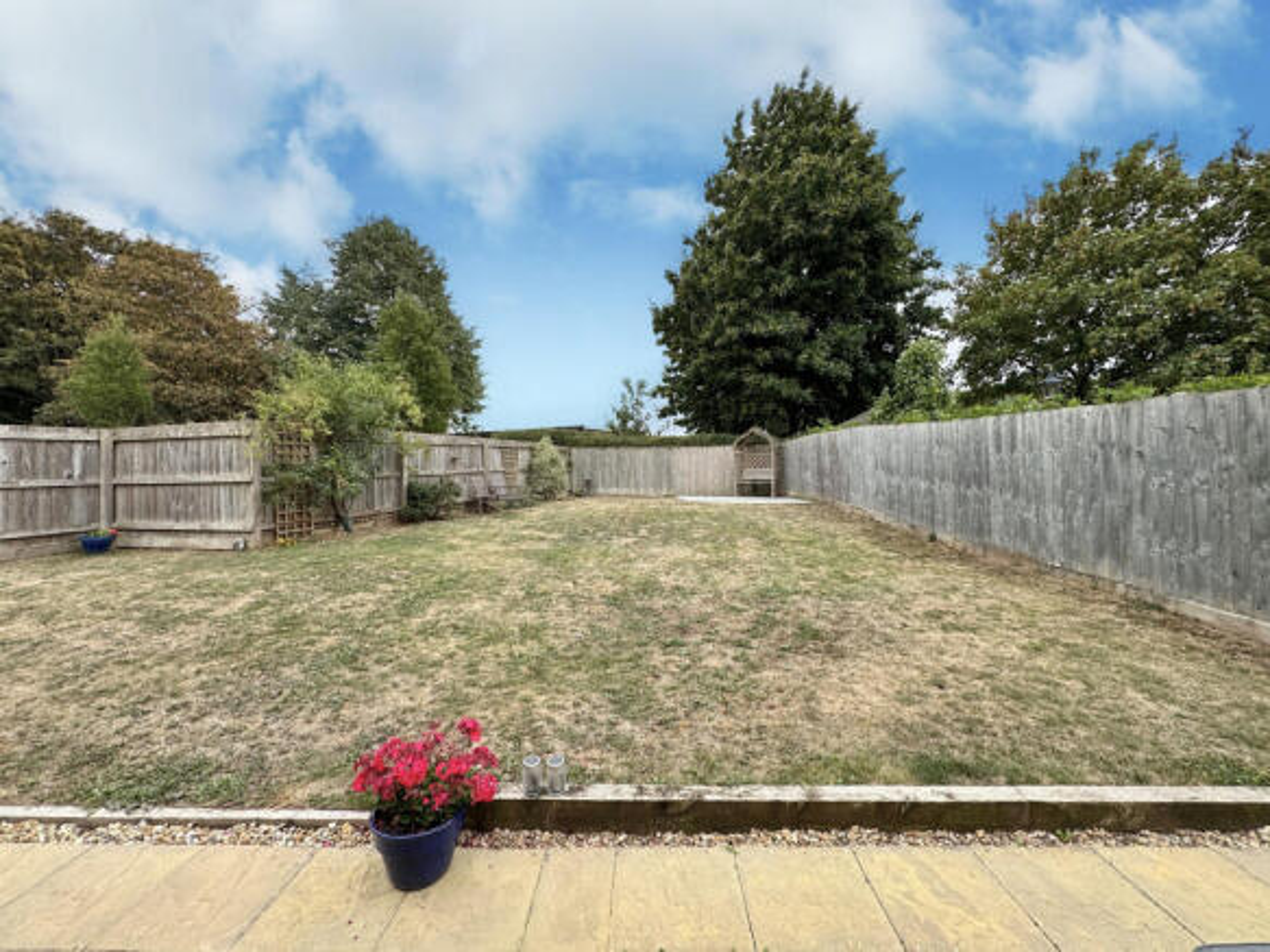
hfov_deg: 102.1
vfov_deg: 85.7
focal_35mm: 14
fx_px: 514
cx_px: 635
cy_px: 476
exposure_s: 1/675
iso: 40
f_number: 2.2
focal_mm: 2.22
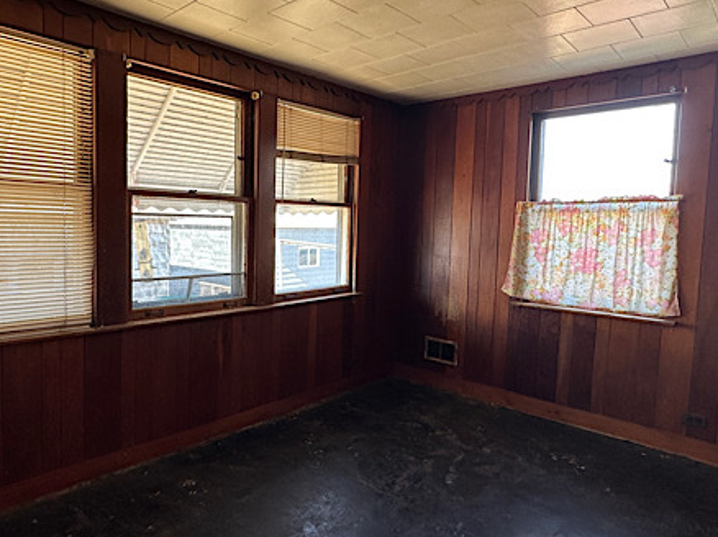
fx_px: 498
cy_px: 256
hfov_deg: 71.2
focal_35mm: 24
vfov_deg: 56.7
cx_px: 303
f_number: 2.2
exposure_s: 1/99
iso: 100
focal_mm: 2.22
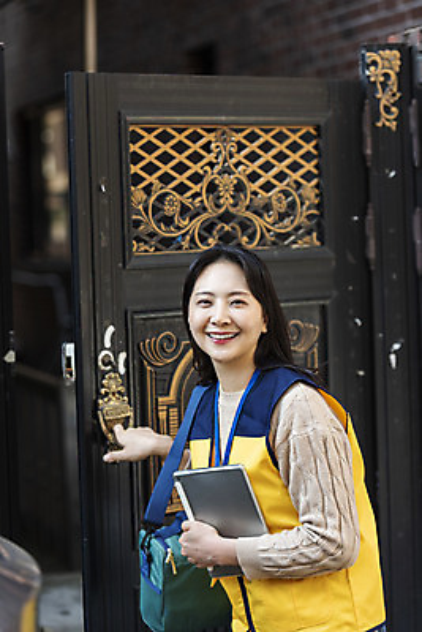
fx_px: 2108
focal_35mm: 120
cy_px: 316
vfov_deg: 17.1
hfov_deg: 11.4
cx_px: 211
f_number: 2.8
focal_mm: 120
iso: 160
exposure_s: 1/400
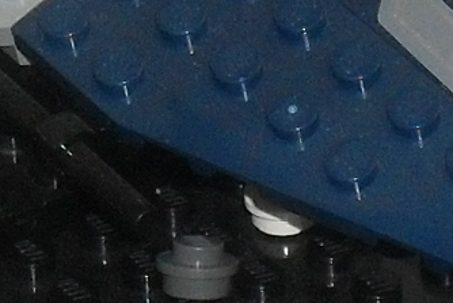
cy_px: 239
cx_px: 351
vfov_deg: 4.1
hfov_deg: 6.1
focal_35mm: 339
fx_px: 4267
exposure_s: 1/45
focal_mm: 7.5
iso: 200
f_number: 3.6
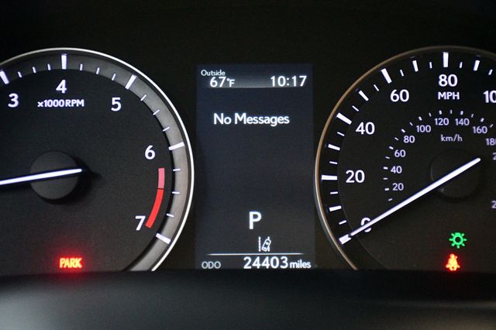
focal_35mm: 75
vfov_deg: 18.2
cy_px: 165
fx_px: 1033
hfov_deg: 27.0
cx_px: 248
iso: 8000
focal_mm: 50
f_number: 4.8
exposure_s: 1/60
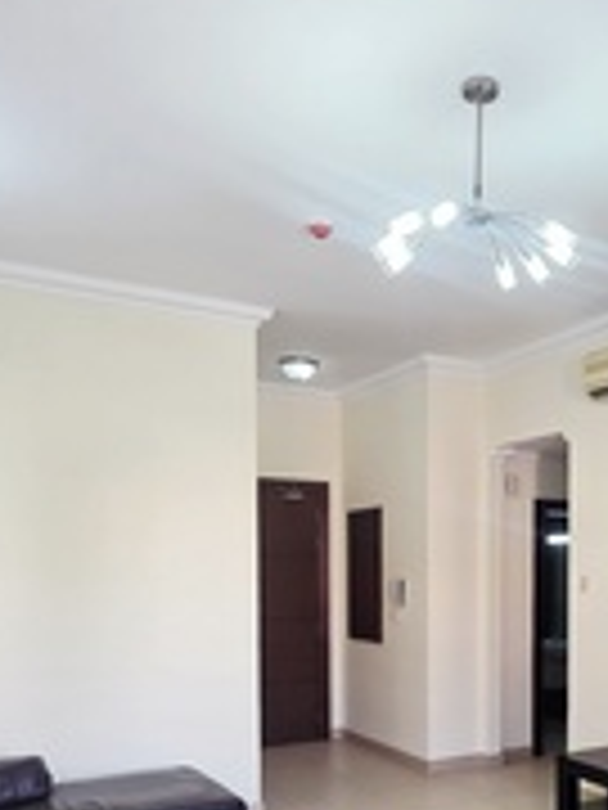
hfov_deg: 41.7
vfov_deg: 53.0
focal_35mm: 33
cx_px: 453
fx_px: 773
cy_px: 601
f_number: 1.9
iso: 100
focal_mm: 2.2
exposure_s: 1/101
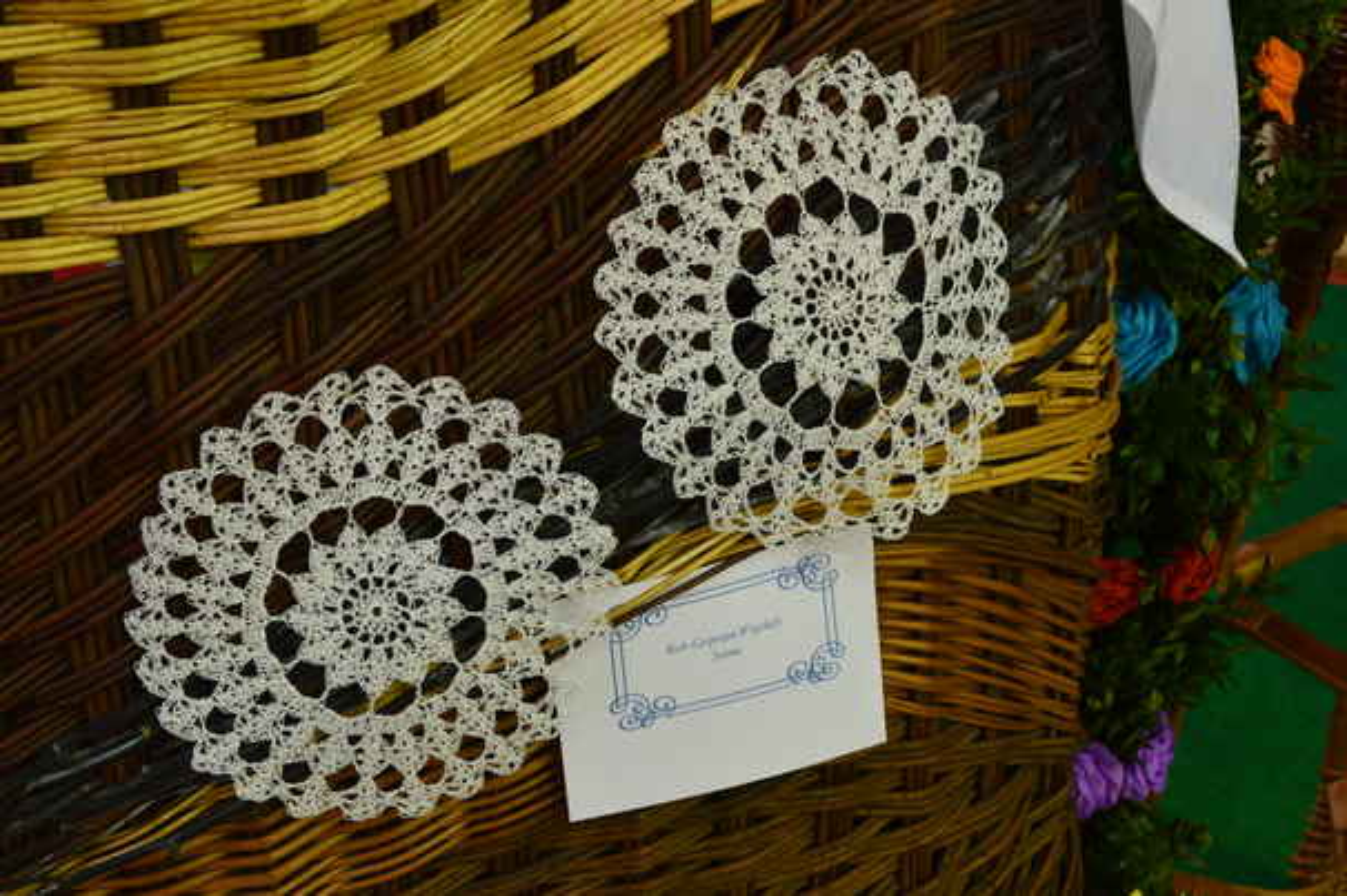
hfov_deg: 38.9
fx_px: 1907
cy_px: 448
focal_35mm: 51
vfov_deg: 26.4
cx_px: 674
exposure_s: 1/30
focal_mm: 34
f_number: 7.1
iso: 400
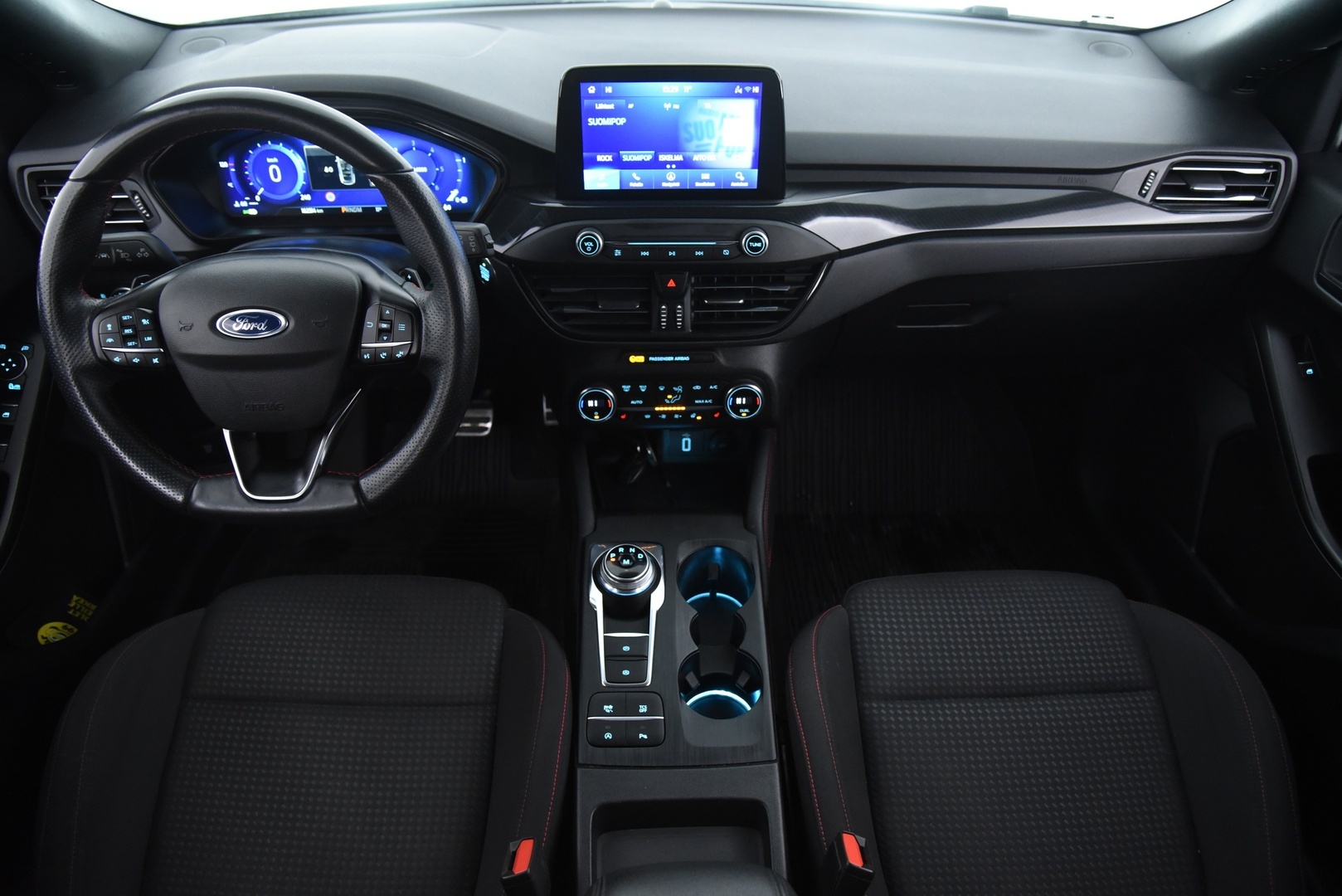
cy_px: 448
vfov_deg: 53.2
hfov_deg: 73.7
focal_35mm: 24
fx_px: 895
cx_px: 671
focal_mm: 24
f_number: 4
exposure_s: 1/20
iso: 4000
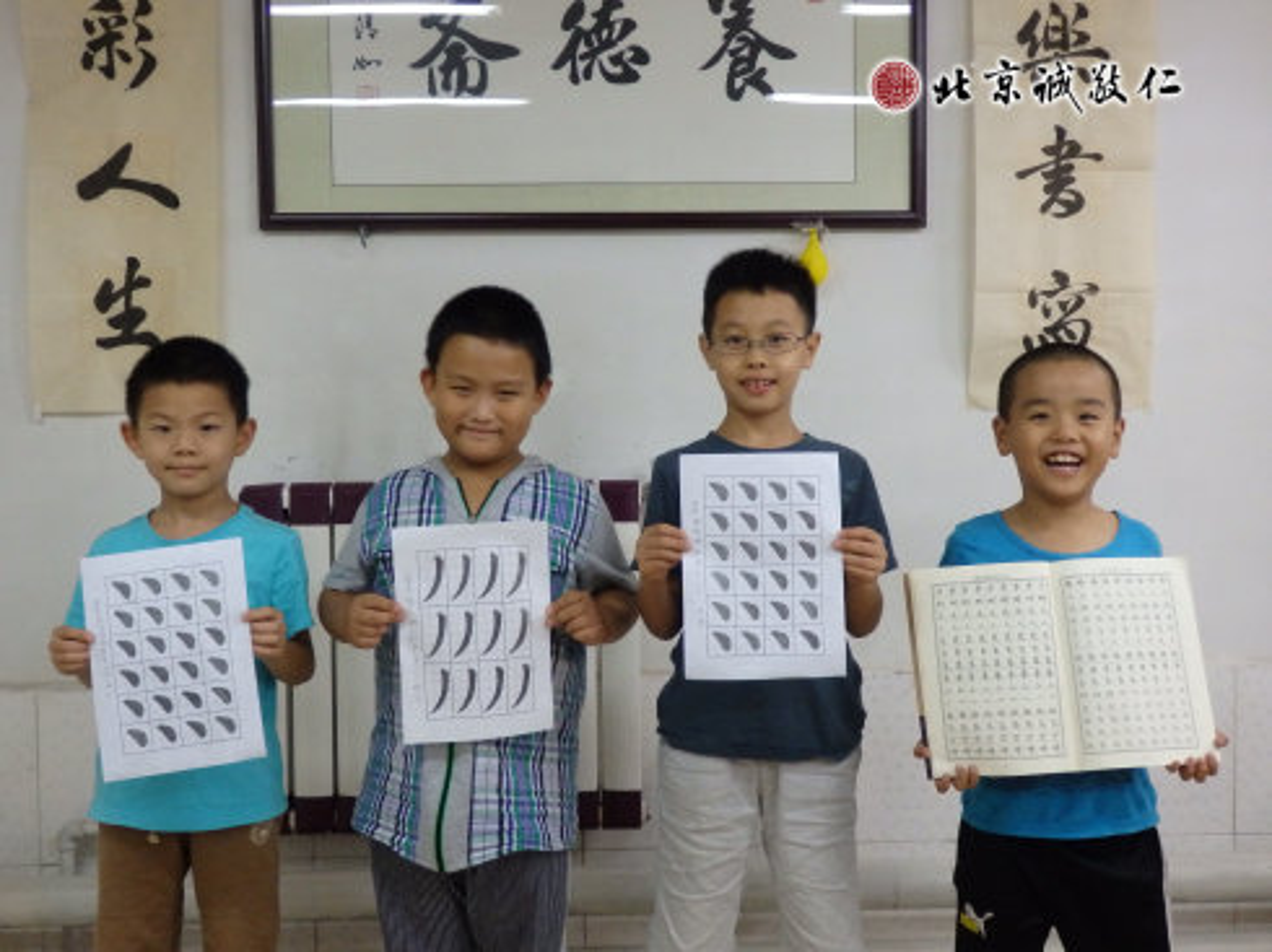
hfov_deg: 46.8
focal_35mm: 40
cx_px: 636
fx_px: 1469
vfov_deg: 35.9
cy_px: 476
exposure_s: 1/80
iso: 800
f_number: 3.7
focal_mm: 7.3
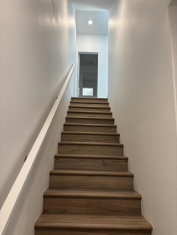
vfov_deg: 67.3
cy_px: 118
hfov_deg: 53.1
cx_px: 88
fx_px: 177
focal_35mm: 26
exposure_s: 1/120
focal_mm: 5.96
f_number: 1.6
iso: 125
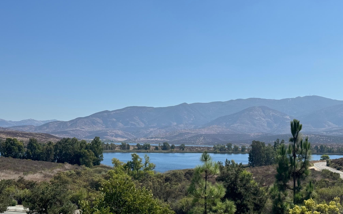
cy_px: 118
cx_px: 172
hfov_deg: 39.6
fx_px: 477
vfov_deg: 25.3
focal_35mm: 51
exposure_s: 1/5848
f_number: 1.78
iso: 64
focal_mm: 6.76
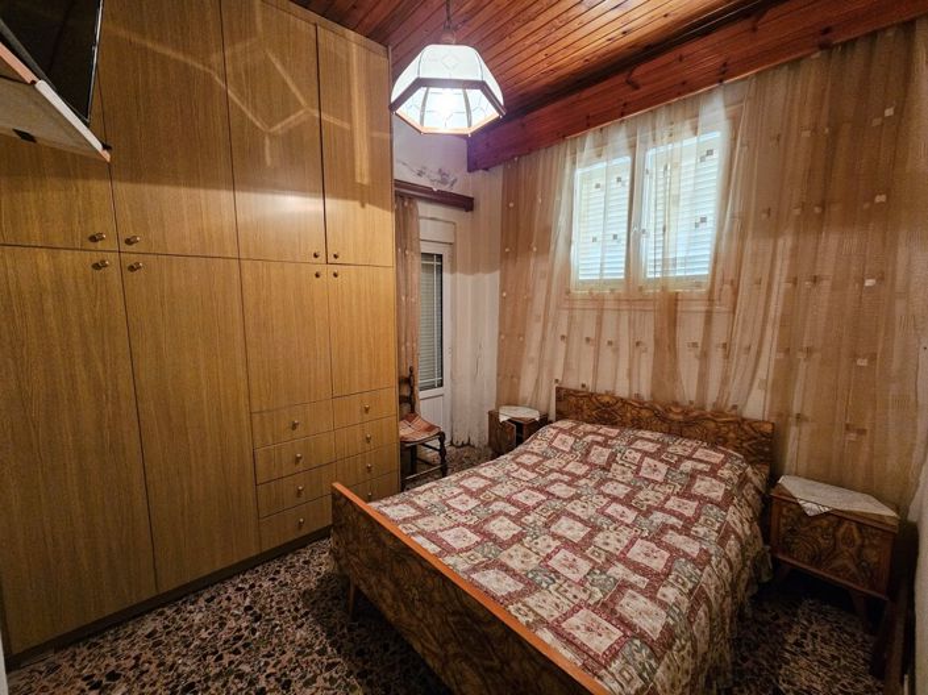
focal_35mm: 13
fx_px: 348
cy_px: 348
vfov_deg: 89.9
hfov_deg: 106.2
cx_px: 464
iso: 640
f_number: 2.2
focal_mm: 2.2
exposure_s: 1/33
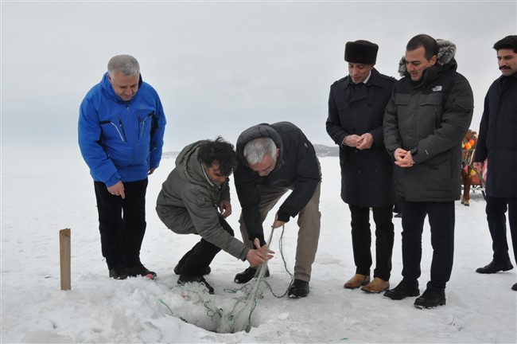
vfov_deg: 36.8
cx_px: 258
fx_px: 516
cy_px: 172
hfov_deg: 53.2
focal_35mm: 36
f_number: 16
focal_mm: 24
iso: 1250
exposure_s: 1/1000
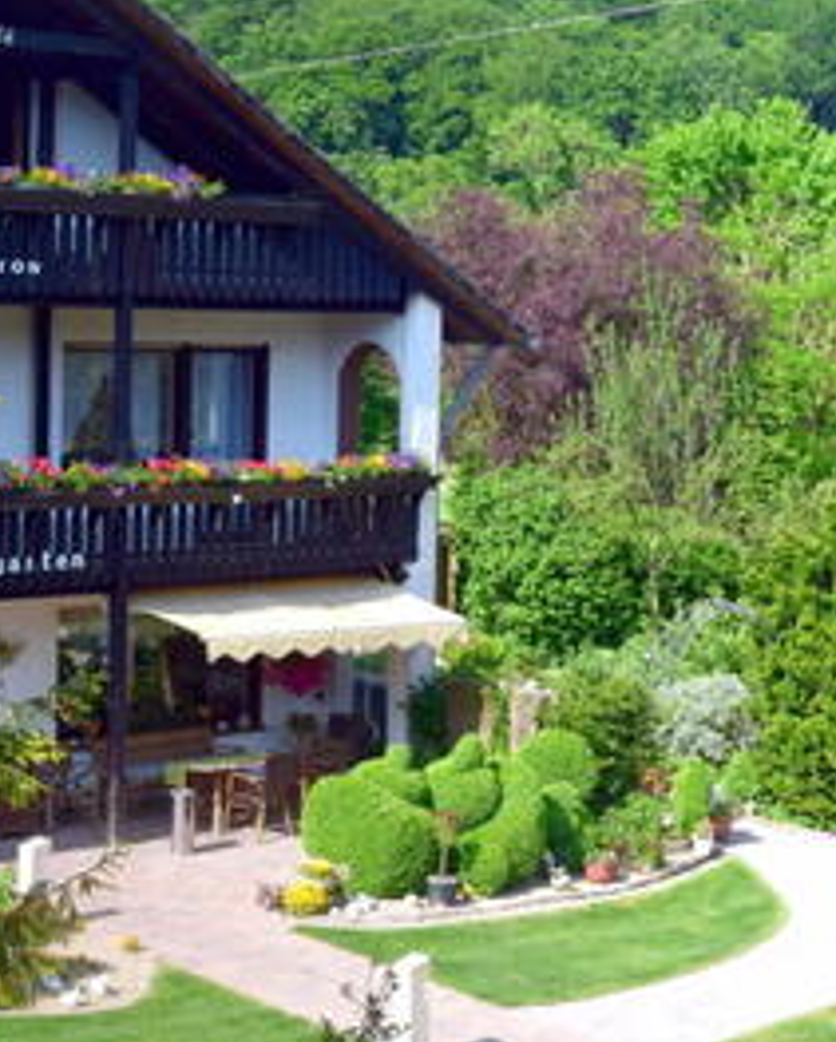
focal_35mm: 66
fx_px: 2038
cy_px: 513
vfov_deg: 28.7
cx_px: 250
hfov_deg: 23.0
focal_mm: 28
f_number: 10
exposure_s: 1/250
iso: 400
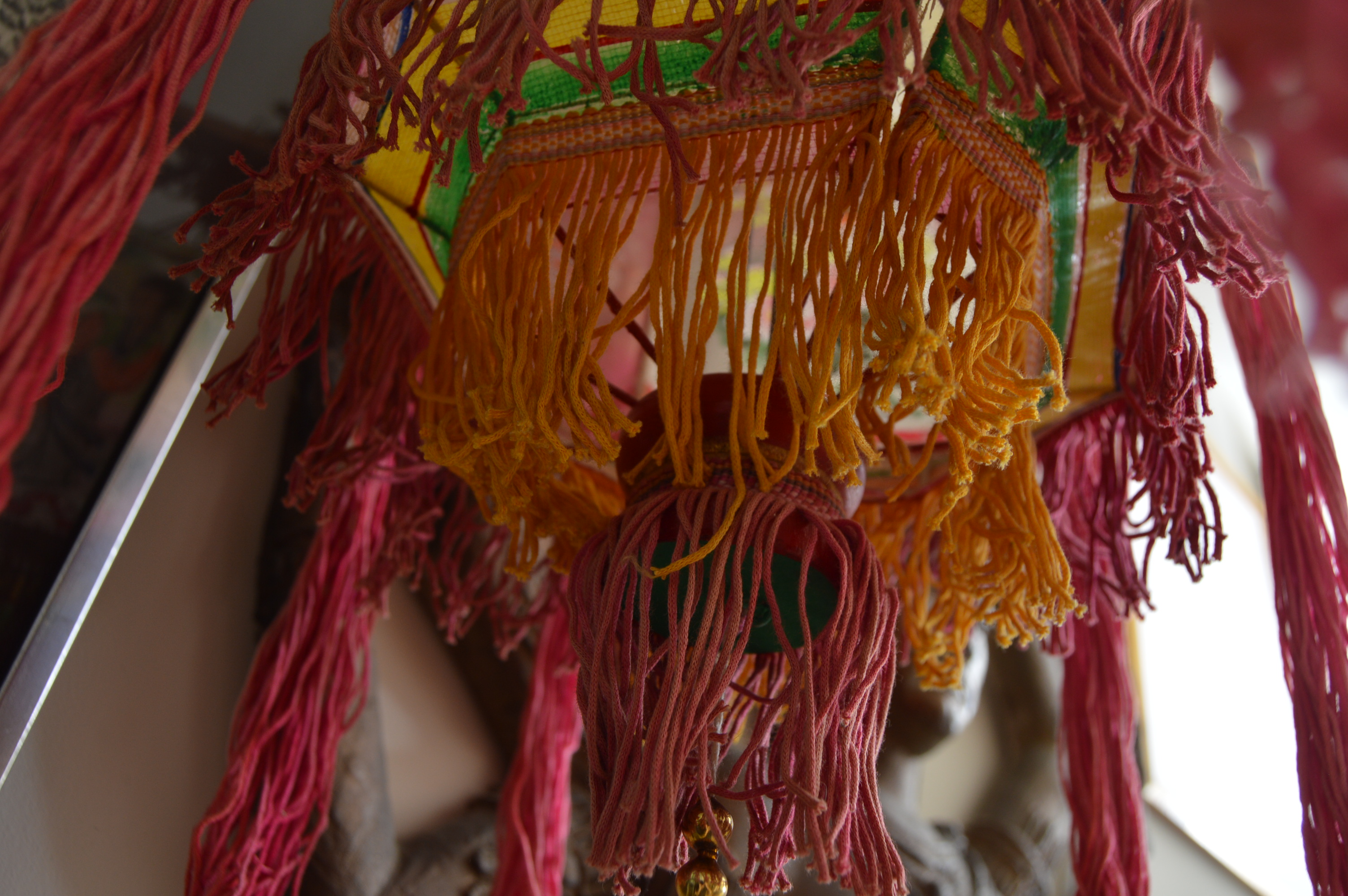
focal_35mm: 33
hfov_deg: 57.3
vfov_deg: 39.9
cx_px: 674
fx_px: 1235
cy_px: 448
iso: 200
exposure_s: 1/160
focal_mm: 22
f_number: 5
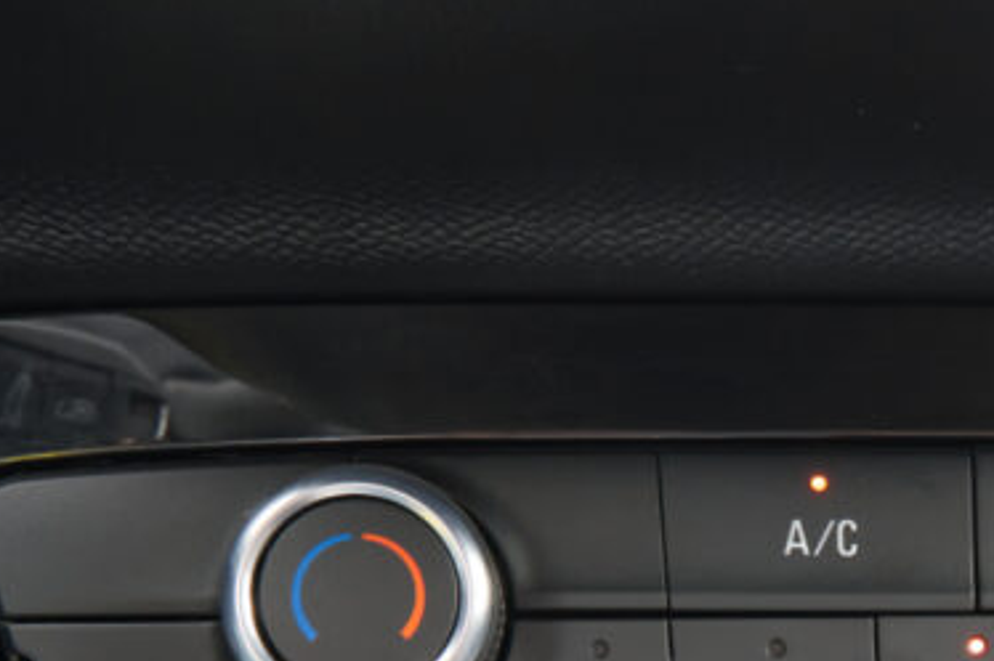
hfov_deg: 23.0
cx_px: 978
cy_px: 790
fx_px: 2346
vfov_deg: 15.5
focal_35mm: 85
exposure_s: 1/20
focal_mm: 20.9
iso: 2000
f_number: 9
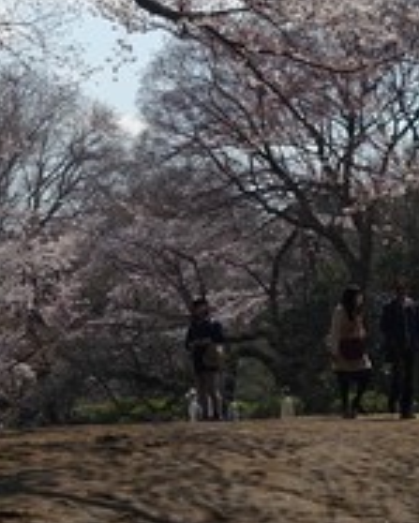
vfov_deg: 20.6
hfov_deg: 17.6
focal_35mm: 87
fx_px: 1347
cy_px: -98
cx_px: 155
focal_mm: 8.8
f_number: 4
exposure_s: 1/200
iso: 125
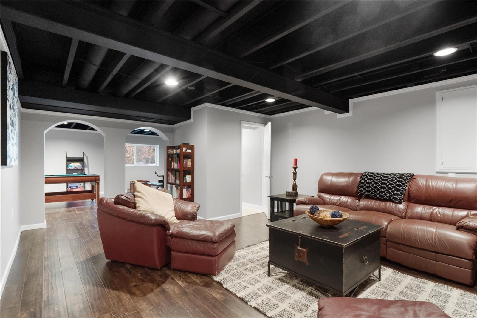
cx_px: 238
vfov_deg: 67.3
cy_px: 159
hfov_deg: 90.0
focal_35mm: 18
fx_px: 238
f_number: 8
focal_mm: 9
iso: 400
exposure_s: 2.5
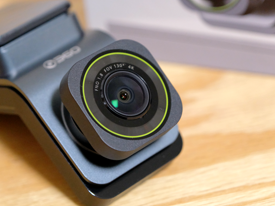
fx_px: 1041
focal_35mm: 131
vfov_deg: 11.3
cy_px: 103
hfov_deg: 15.0
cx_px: 123
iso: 10000
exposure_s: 1/120
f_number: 4
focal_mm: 80
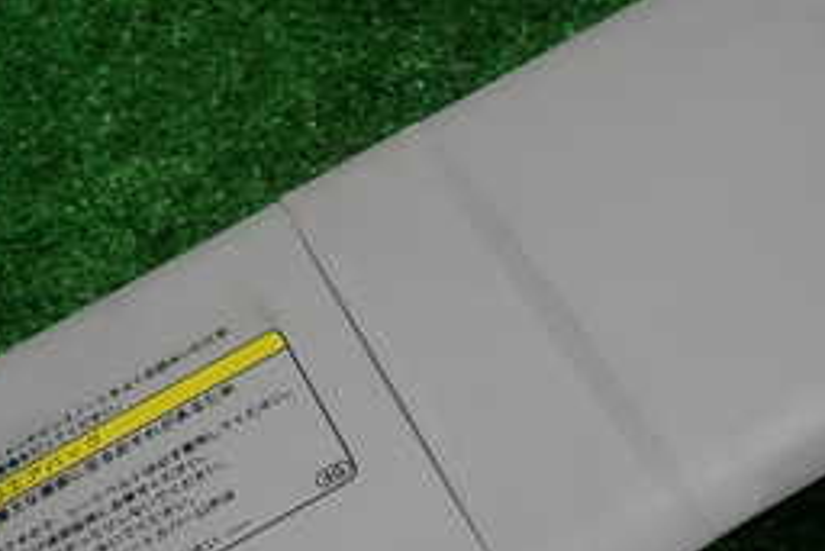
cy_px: 567
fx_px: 1399
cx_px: 354
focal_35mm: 61
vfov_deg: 21.4
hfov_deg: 32.8
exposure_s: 1/60
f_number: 2
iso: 100
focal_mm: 4.5
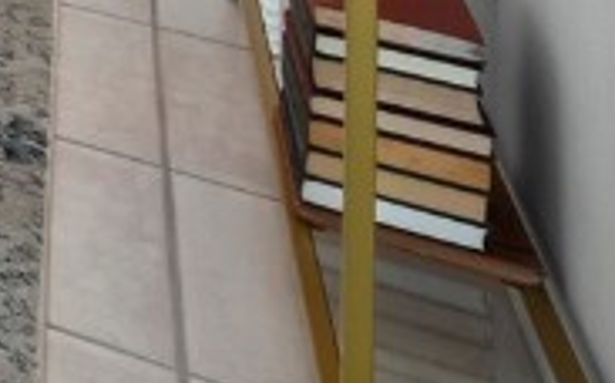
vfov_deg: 11.0
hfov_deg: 14.3
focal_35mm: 83
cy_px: -729
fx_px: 1390
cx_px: -924
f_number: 11
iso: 400
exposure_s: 1/4
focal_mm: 7
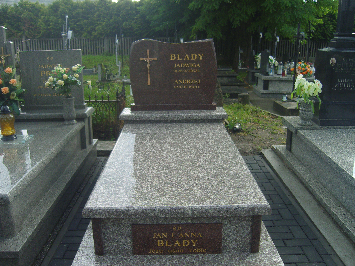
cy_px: 133
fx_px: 349
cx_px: 178
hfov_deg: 54.0
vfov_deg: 41.8
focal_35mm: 34
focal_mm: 7.3
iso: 100
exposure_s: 1/160
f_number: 2.8
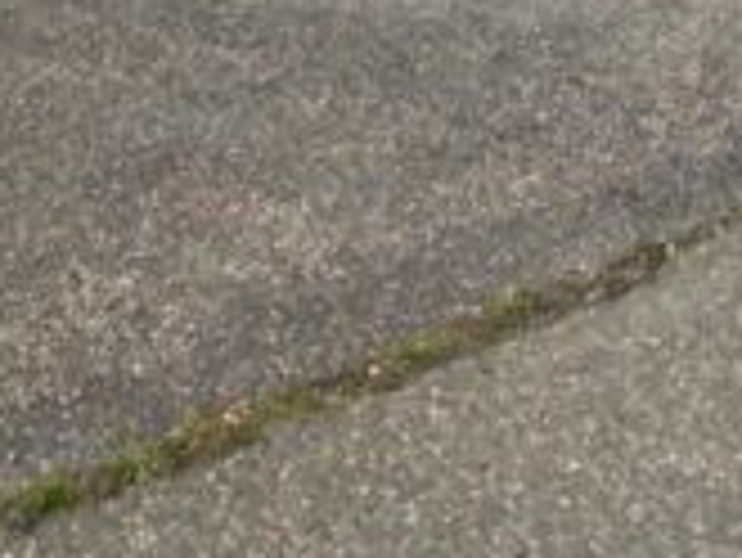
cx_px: 121
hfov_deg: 21.6
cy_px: -477
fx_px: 1909
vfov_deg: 14.4
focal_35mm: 89
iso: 125
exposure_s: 1/640
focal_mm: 4
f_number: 6
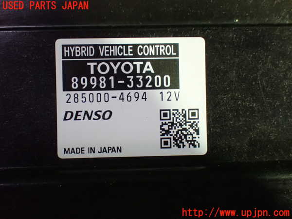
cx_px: 146
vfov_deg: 25.2
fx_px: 489
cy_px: 110
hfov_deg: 33.2
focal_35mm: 58
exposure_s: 1/50
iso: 1600
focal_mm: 10.35
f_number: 3.5
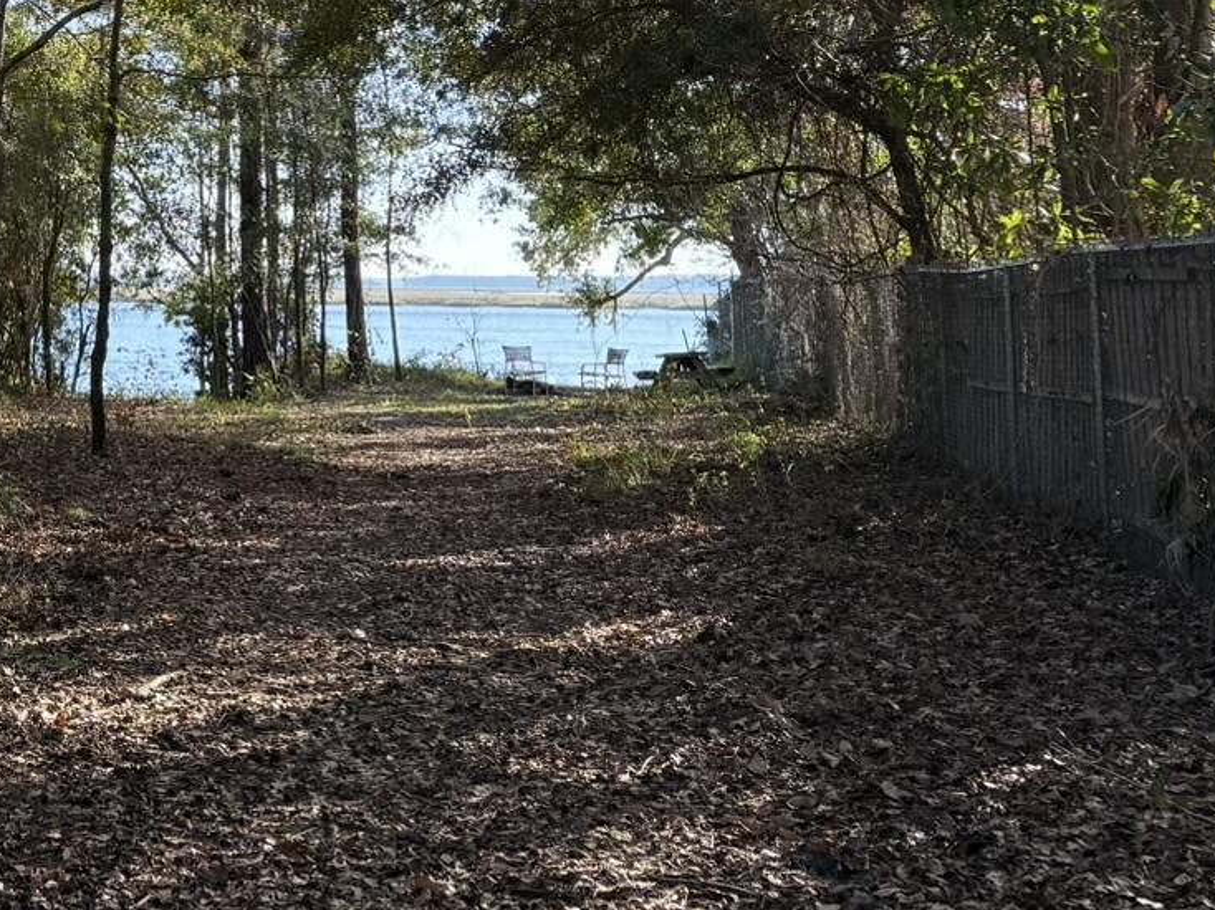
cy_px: 23
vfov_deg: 21.2
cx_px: -116
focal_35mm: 67
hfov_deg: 26.7
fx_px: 2351
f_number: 1.78
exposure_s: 1/637
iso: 100
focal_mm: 6.76
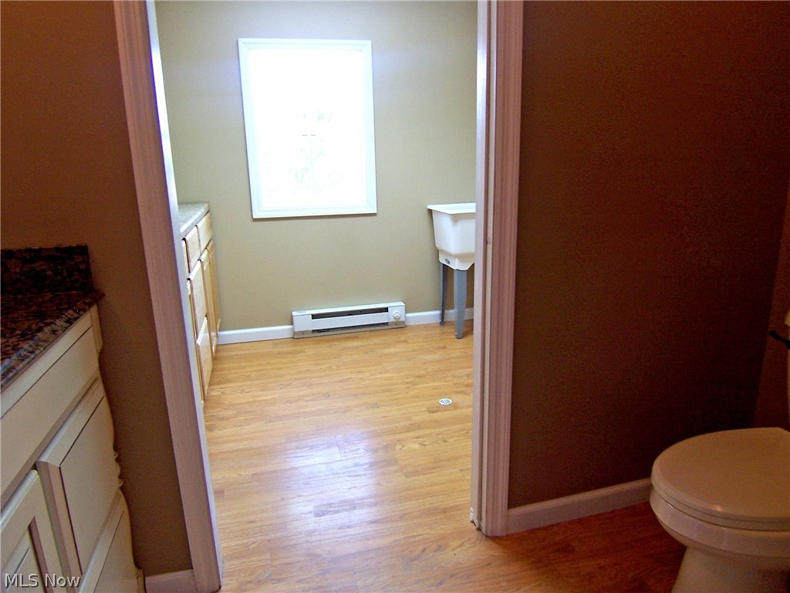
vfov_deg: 58.9
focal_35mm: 23
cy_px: 296
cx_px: 395
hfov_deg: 73.9
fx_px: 525
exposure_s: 1/30
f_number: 2.8
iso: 80
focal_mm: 3.8
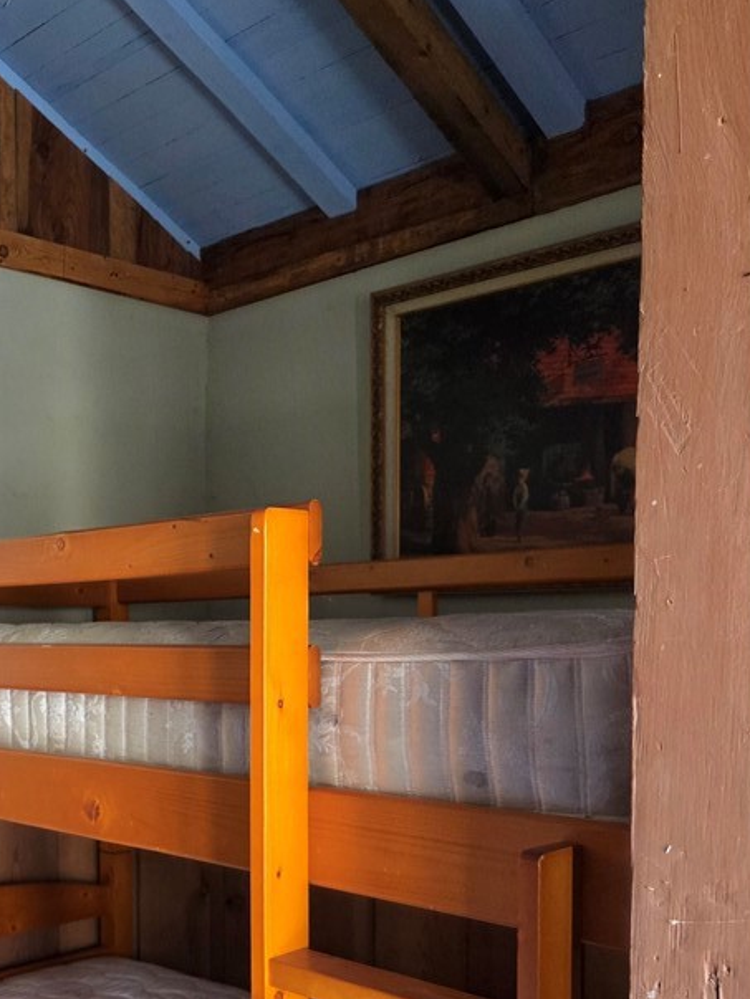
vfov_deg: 46.7
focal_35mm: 39
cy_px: 708
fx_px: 1127
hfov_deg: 35.4
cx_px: 132
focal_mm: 5.4
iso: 400
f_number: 1.8
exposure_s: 1/120
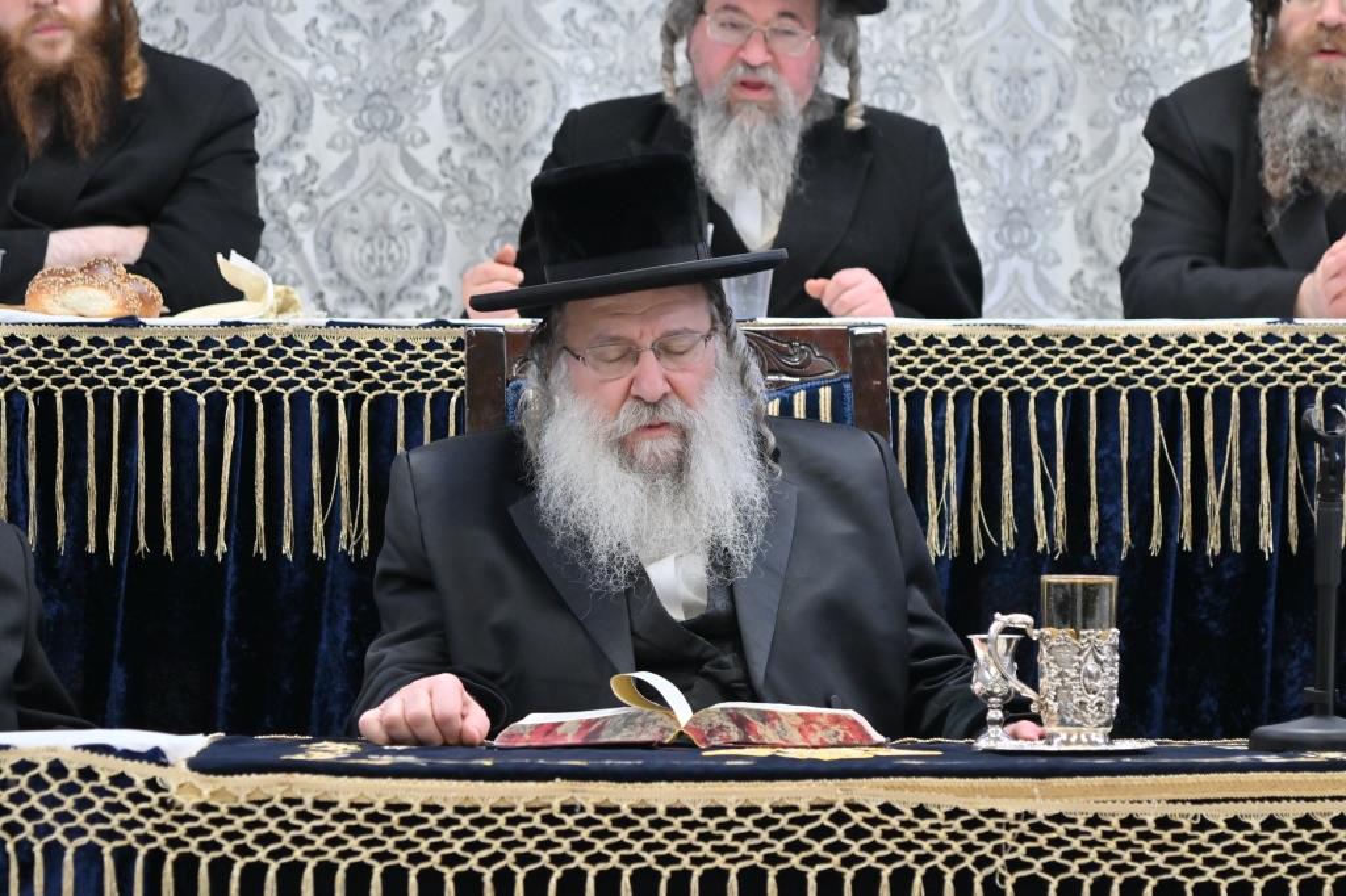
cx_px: 673
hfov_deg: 11.4
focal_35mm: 180
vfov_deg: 7.6
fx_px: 6727
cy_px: 448
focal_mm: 120
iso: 800
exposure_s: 1/200
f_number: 4
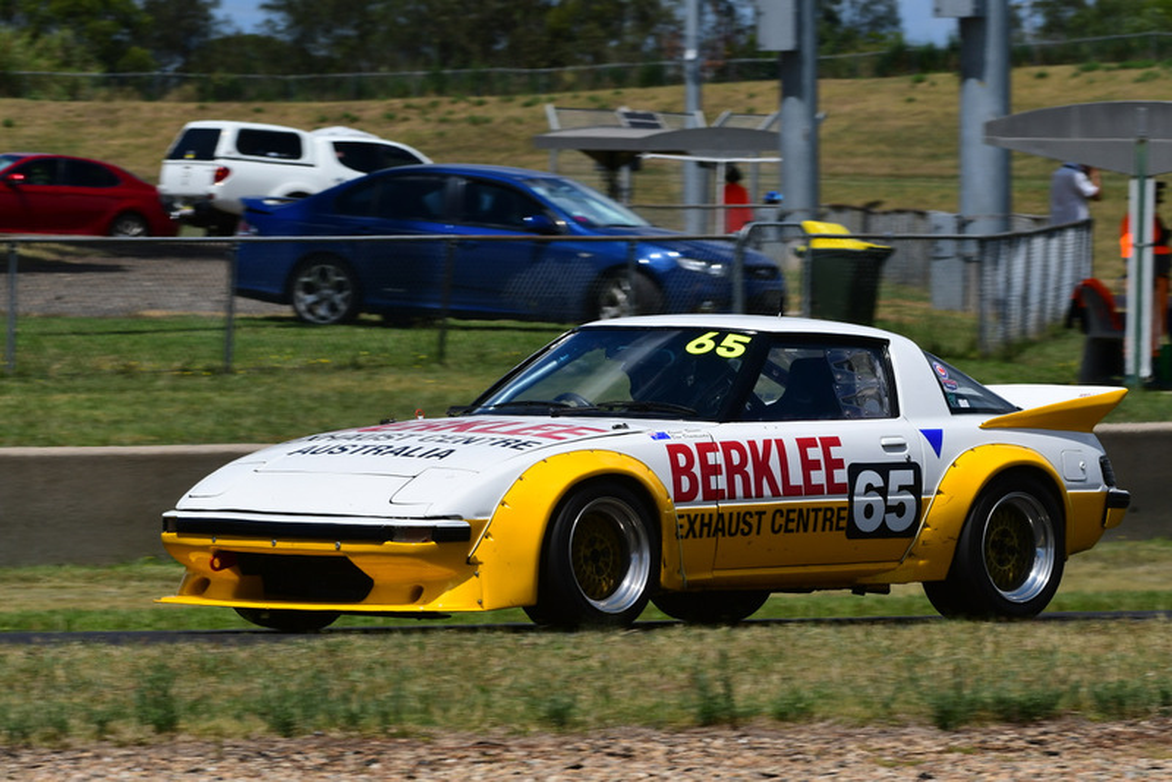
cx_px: 586
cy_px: 391
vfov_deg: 4.6
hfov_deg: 6.9
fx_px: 9770
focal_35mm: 300
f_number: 13
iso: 250
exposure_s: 1/640
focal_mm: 200
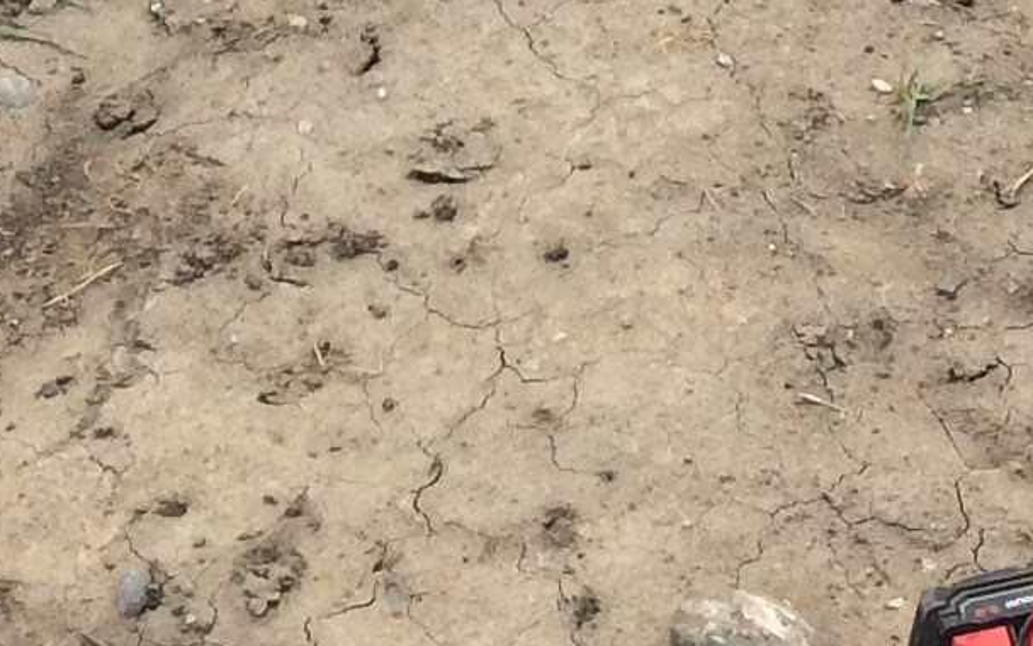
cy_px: -1375
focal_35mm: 165
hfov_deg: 12.7
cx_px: 545
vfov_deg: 7.0
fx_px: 4645
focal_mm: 4.15
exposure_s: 1/622
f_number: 2.2
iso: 32
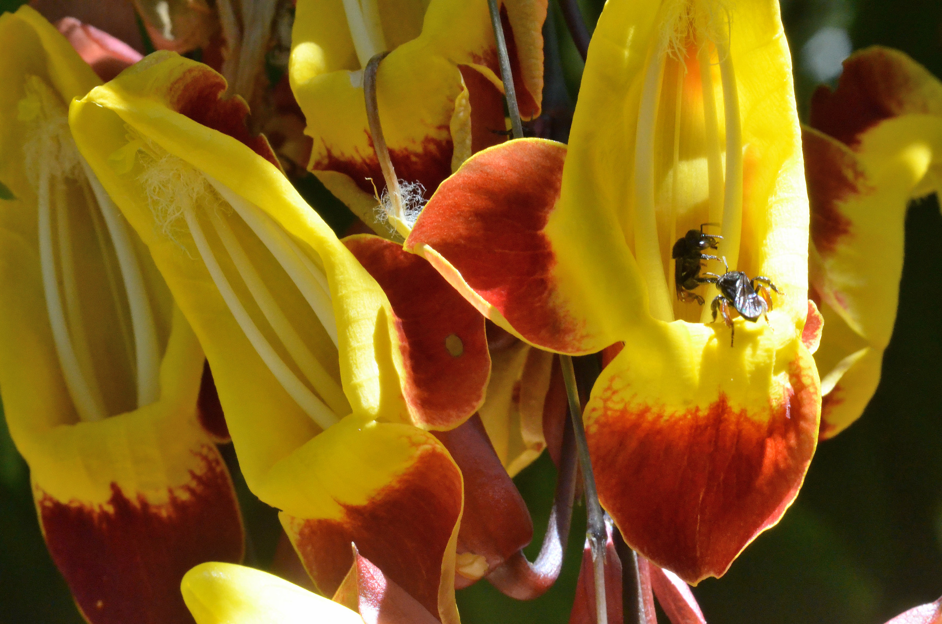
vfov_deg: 8.7
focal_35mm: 158
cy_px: 312
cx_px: 471
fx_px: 4112
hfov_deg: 13.1
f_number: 22
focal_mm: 105
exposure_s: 1/250
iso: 4000
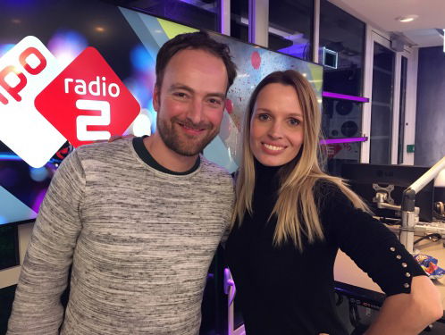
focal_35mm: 29
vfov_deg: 48.3
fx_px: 373
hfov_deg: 61.6
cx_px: 222
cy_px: 168
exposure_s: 1/17
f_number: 2.2
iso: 250
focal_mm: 4.15
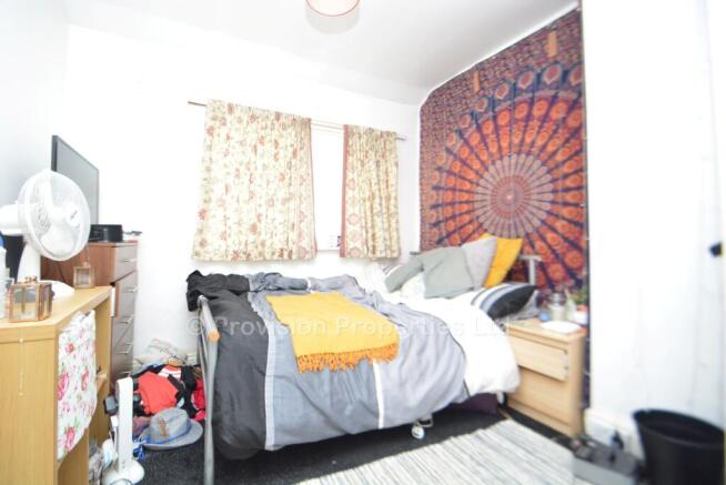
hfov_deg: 100.4
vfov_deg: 77.4
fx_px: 303
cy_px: 242
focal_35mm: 15
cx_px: 363
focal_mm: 10
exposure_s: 1/30
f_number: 3.5
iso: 1100
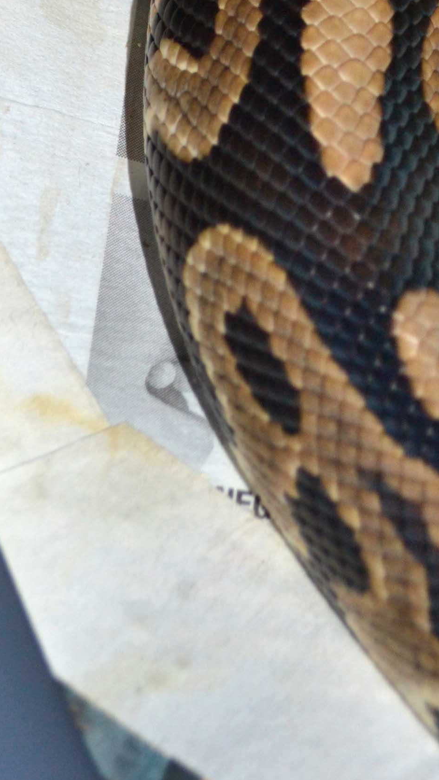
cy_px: -281
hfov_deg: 7.7
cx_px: 462
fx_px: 3228
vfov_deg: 13.2
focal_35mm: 156
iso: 500
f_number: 5
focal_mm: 36
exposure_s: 1/30
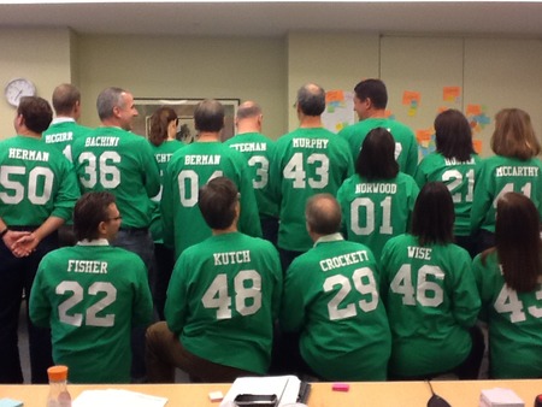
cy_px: 204
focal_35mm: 32
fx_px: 501
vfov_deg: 44.2
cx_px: 271
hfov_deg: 56.8
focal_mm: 2.03
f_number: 2.4
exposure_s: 1/30
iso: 125
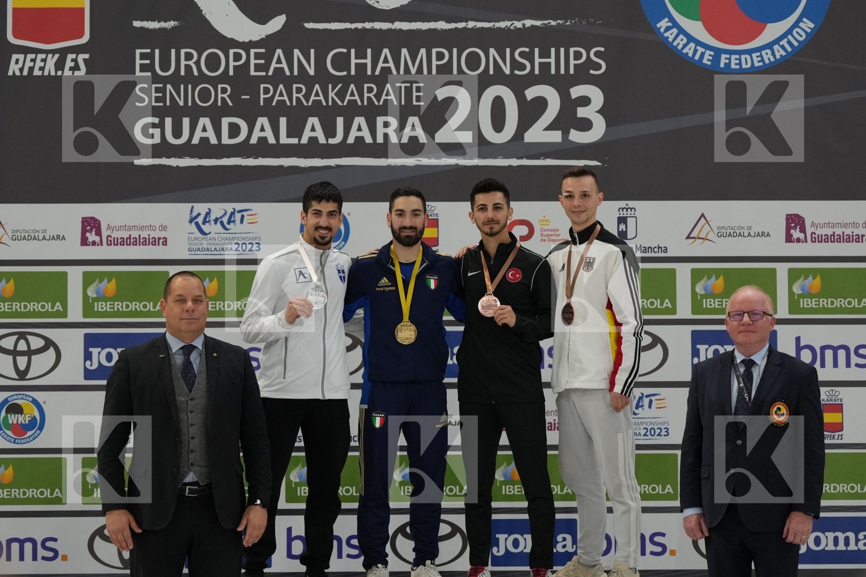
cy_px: 288
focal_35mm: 105
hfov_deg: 19.5
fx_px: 2526
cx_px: 433
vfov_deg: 13.0
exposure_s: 1/500
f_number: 2.8
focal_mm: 70
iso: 2000
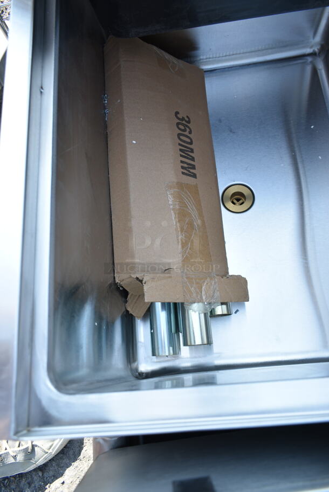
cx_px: 164
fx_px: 370
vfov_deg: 67.3
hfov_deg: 48.0
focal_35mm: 27
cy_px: 246
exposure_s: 1/100
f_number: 5
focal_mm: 18
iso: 100
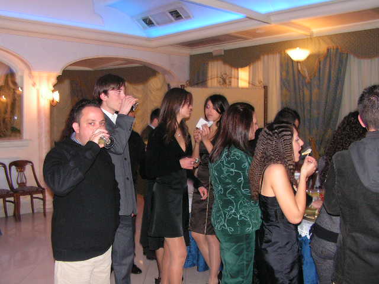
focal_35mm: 36
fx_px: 394
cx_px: 190
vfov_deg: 39.7
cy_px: 142
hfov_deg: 51.4
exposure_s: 1/40
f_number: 3.2
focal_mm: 6
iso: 200
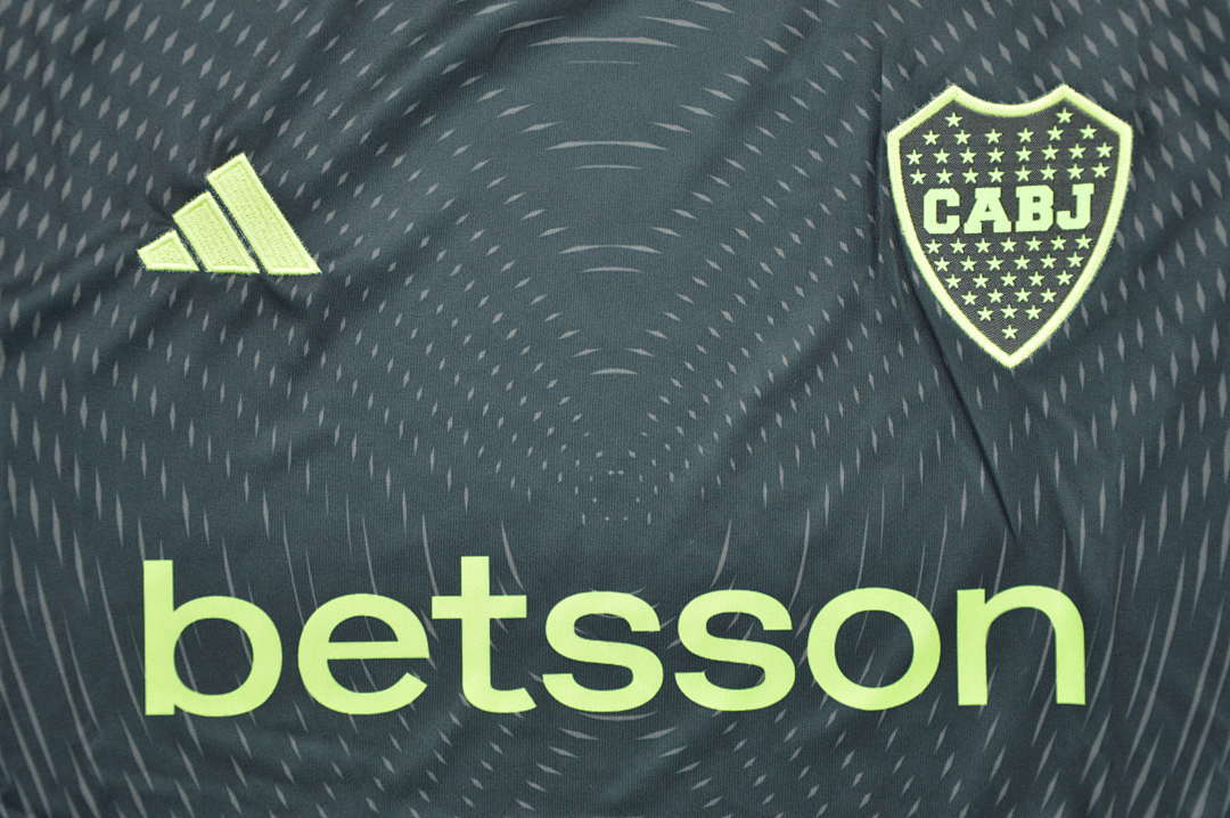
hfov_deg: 27.0
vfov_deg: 18.1
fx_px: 2560
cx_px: 615
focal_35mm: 75
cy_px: 409
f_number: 5
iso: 400
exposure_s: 1/100
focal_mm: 50
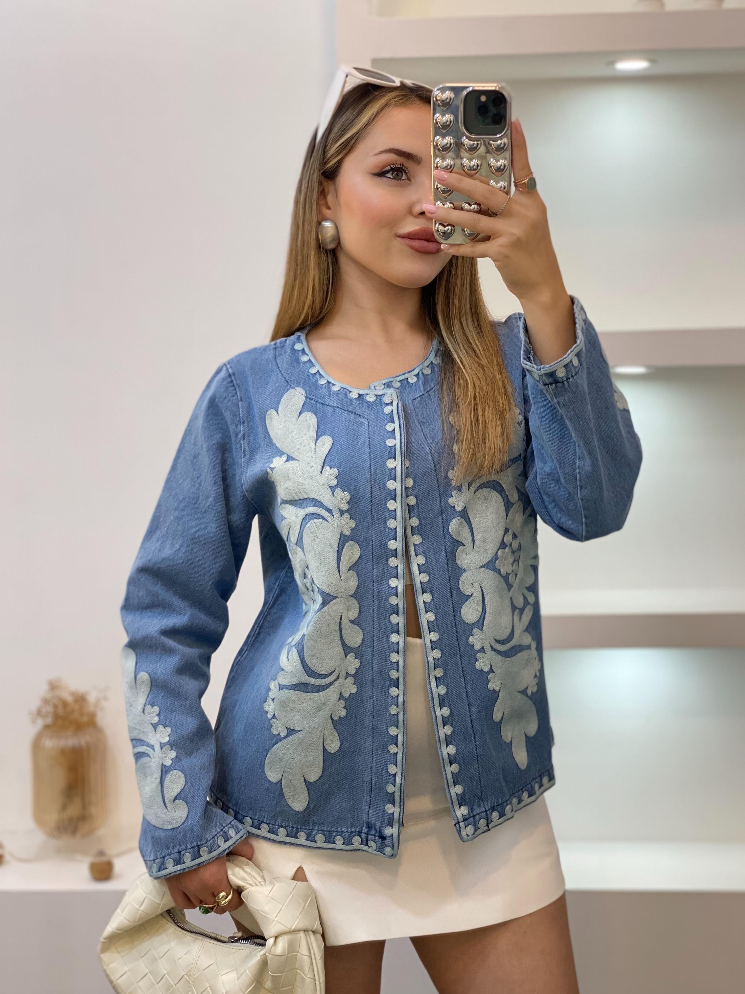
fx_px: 1550
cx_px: 372
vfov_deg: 35.5
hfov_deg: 27.0
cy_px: 494
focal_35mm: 54
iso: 80
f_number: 2
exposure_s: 1/100
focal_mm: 6
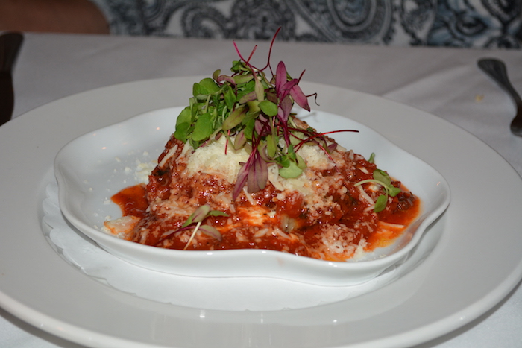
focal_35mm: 63
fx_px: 914
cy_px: 174
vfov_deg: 21.6
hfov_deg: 31.9
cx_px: 261
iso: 800
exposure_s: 1/60
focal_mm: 42
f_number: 5.3
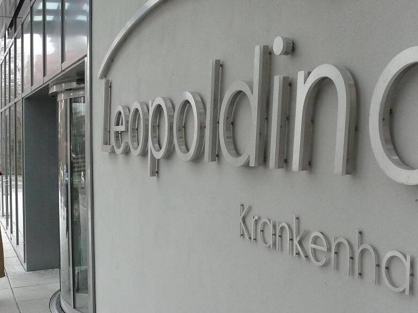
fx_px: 447
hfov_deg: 50.1
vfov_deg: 38.7
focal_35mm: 37
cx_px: 209
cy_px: 156
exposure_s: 1/125
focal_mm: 7.7
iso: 400
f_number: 4
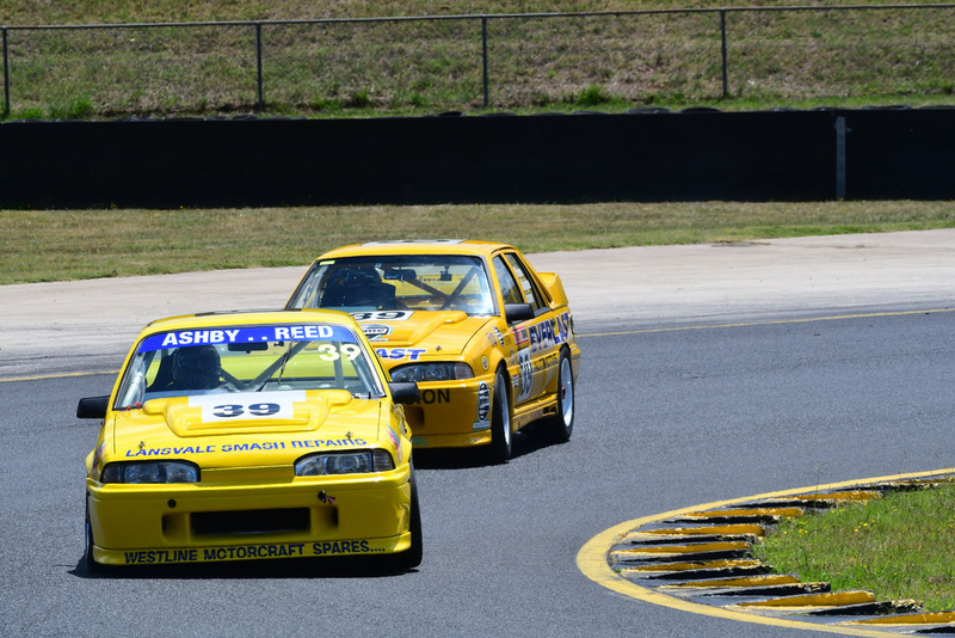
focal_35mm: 405
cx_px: 478
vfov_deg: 3.4
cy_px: 319
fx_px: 10747
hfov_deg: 5.1
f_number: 11
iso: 320
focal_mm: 270
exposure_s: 1/640
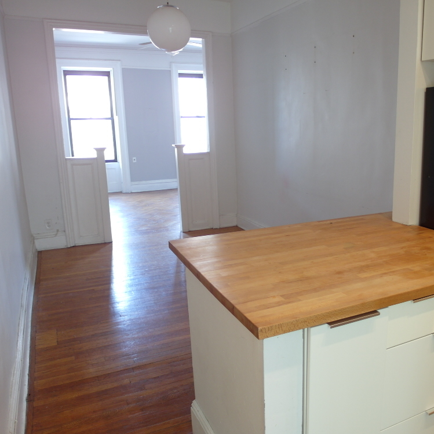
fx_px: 411
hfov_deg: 54.9
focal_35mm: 29
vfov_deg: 55.6
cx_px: 273
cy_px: 214
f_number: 1.4
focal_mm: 5.2
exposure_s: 1/20
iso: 100
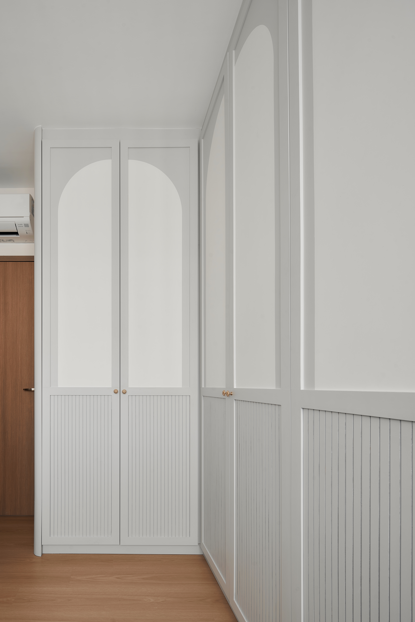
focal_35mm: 17
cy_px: 311
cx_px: 208
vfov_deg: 93.3
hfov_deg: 70.5
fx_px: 294
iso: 100
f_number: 11
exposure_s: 1/3
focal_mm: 17
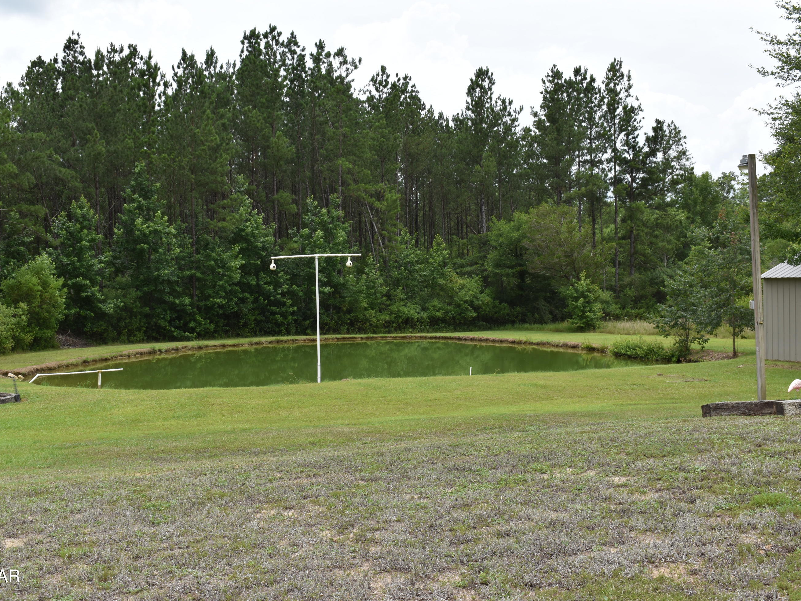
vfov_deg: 32.5
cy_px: 298
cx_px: 376
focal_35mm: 45
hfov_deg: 42.4
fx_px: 1031
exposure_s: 1/200
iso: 100
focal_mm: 27
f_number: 10
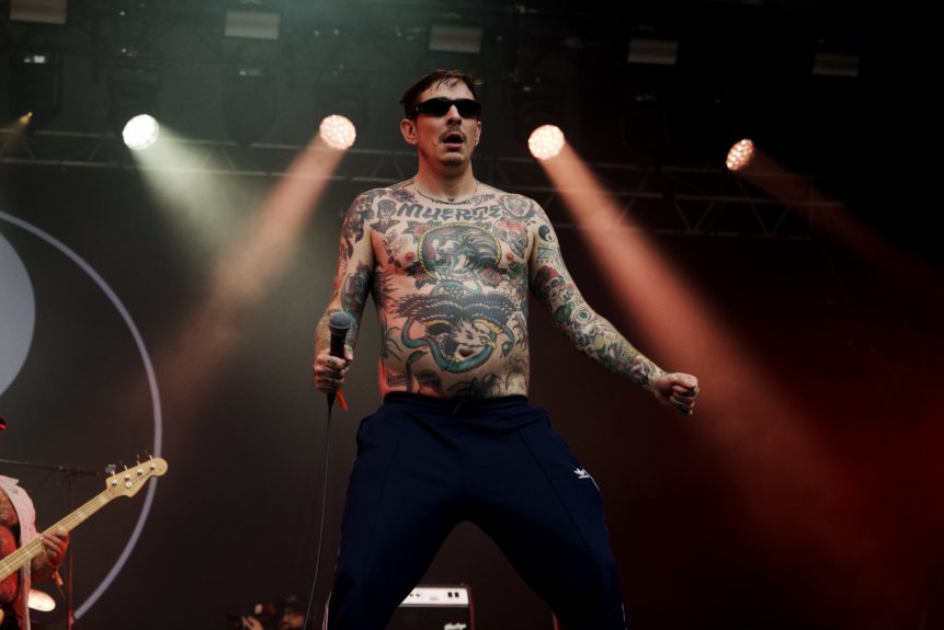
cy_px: 346
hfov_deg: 29.2
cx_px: 411
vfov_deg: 19.8
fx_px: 1810
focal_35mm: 69
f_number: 4
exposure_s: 1/250
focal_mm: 58
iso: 250
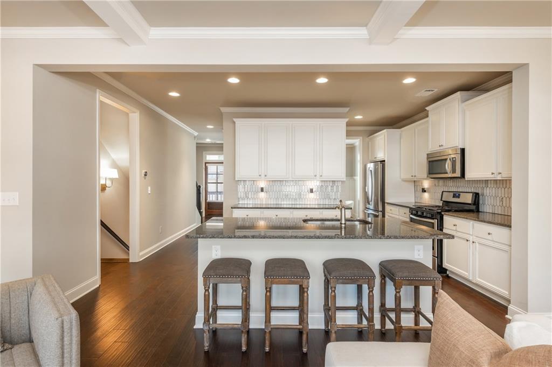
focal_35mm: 17
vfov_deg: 70.4
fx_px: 261
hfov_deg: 93.3
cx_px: 276
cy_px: 184
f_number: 10
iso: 800
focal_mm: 17
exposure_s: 1/6
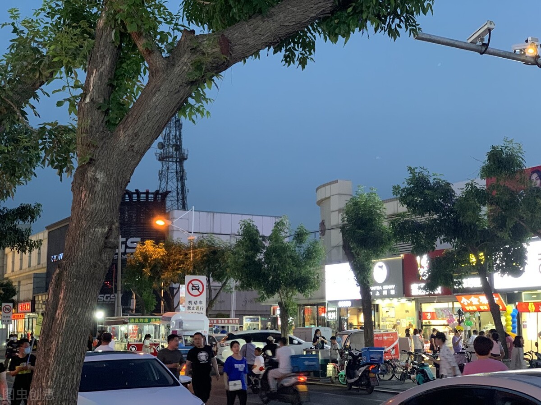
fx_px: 812
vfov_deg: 28.0
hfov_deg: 36.8
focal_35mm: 52
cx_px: 270
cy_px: 202
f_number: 2.4
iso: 400
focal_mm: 6
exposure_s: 1/33
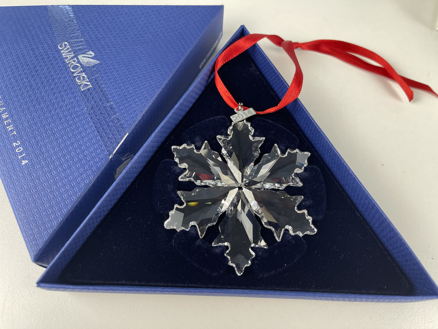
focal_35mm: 25
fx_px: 316
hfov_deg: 69.4
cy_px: 164
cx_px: 219
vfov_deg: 54.9
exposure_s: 1/100
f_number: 1.6
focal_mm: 5.1
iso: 80
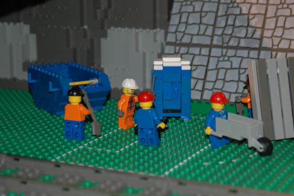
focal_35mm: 102
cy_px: 90
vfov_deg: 13.4
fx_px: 832
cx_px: 151
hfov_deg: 20.0
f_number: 4.8
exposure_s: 1/60
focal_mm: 60
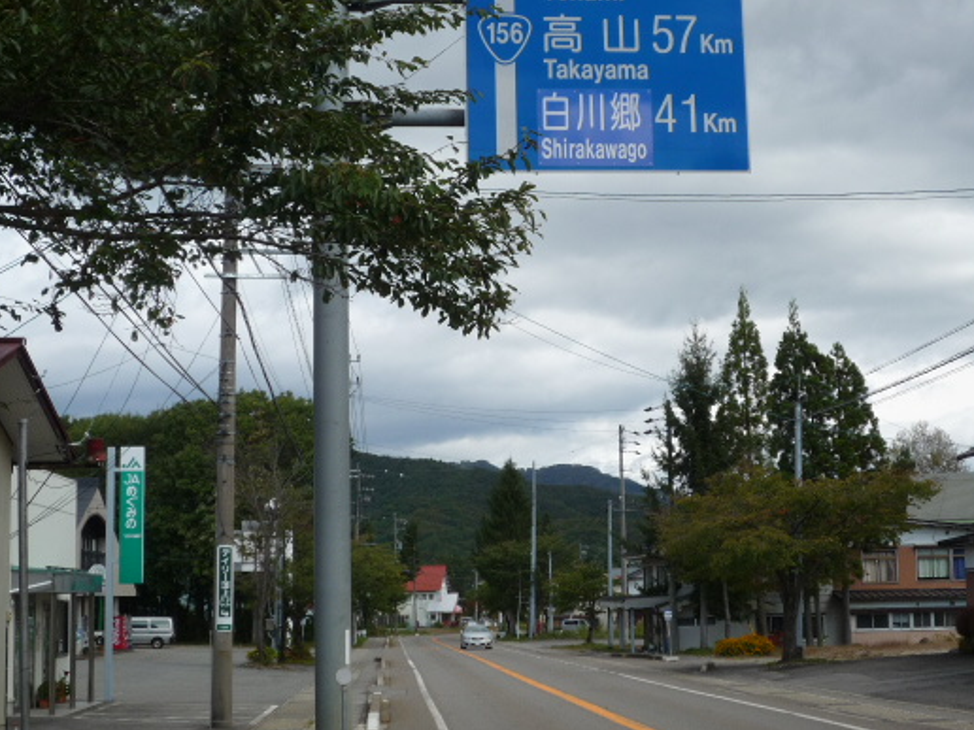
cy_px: 328
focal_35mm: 62
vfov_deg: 23.6
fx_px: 1745
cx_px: 519
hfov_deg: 31.2
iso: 100
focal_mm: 8.8
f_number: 4.3
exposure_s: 1/800
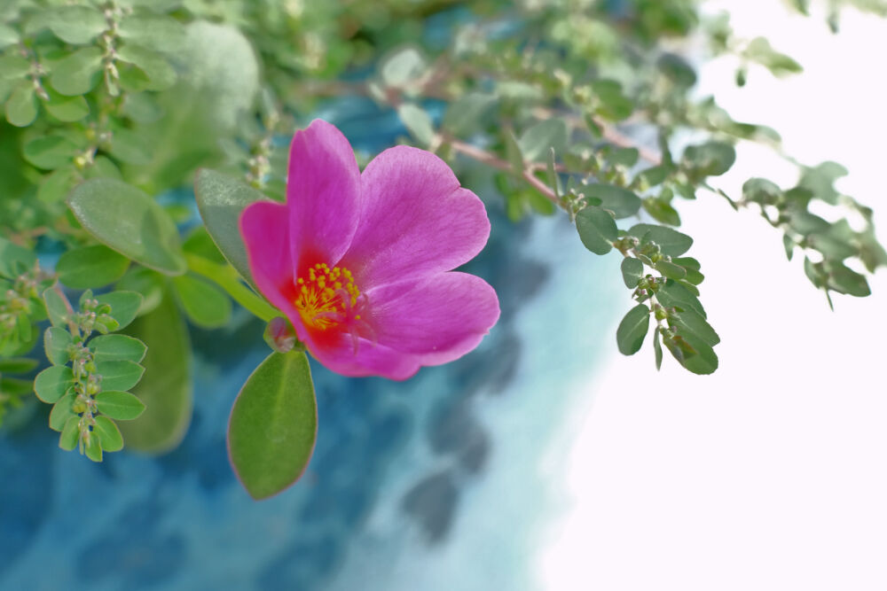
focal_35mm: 84
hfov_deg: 24.2
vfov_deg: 16.3
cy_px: 296
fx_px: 2070
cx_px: 444
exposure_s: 1/800
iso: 800
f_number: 4
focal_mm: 56
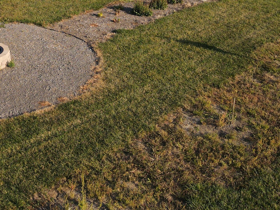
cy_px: -6
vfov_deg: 27.3
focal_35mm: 50
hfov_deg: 37.3
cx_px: 71
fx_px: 404
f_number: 2.8
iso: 100
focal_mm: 4.5
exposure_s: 1/500
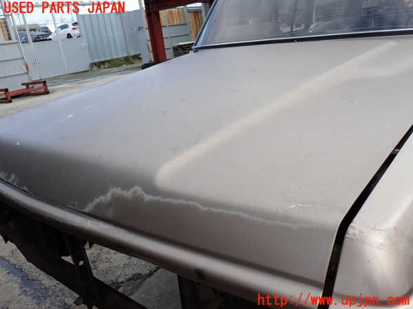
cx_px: 206
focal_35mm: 30
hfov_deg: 60.0
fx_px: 358
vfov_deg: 46.8
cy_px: 154
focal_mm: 5.4
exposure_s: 1/640
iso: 100
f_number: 3.2
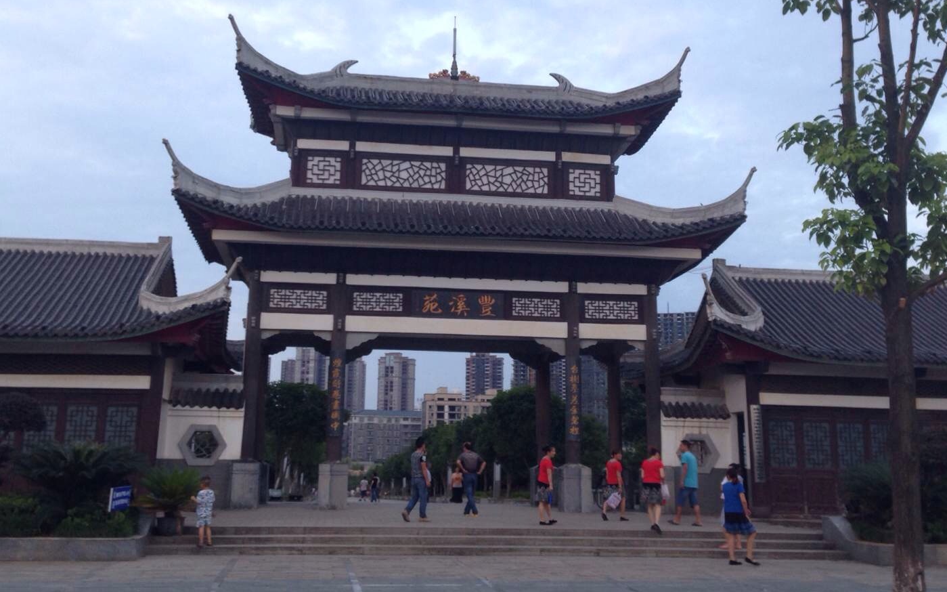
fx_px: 1032
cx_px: 454
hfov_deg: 49.3
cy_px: 252
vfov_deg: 31.9
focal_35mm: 40
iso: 64
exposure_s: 1/24
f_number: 2.4
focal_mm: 4.12
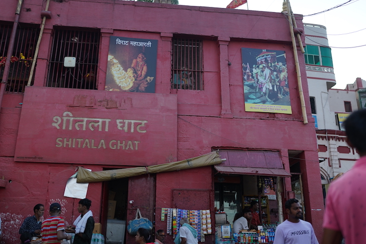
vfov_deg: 34.2
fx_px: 396
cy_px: 121
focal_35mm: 39
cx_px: 173
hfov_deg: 49.6
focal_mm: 35
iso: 250
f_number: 1.4
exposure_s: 1/80
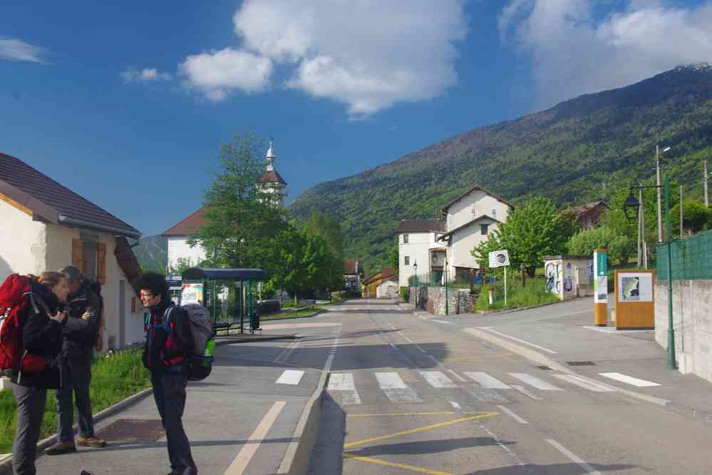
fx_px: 712
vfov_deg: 36.9
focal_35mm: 36
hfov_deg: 53.1
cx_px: 356
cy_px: 238
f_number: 11
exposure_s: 1/60
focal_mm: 24
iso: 200
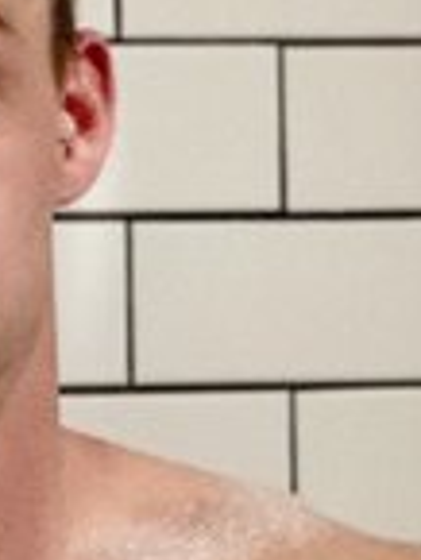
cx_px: 151
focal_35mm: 135
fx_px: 2186
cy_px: 651
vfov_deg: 14.2
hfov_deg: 11.0
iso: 500
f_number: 2.2
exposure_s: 1/18
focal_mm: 2.87
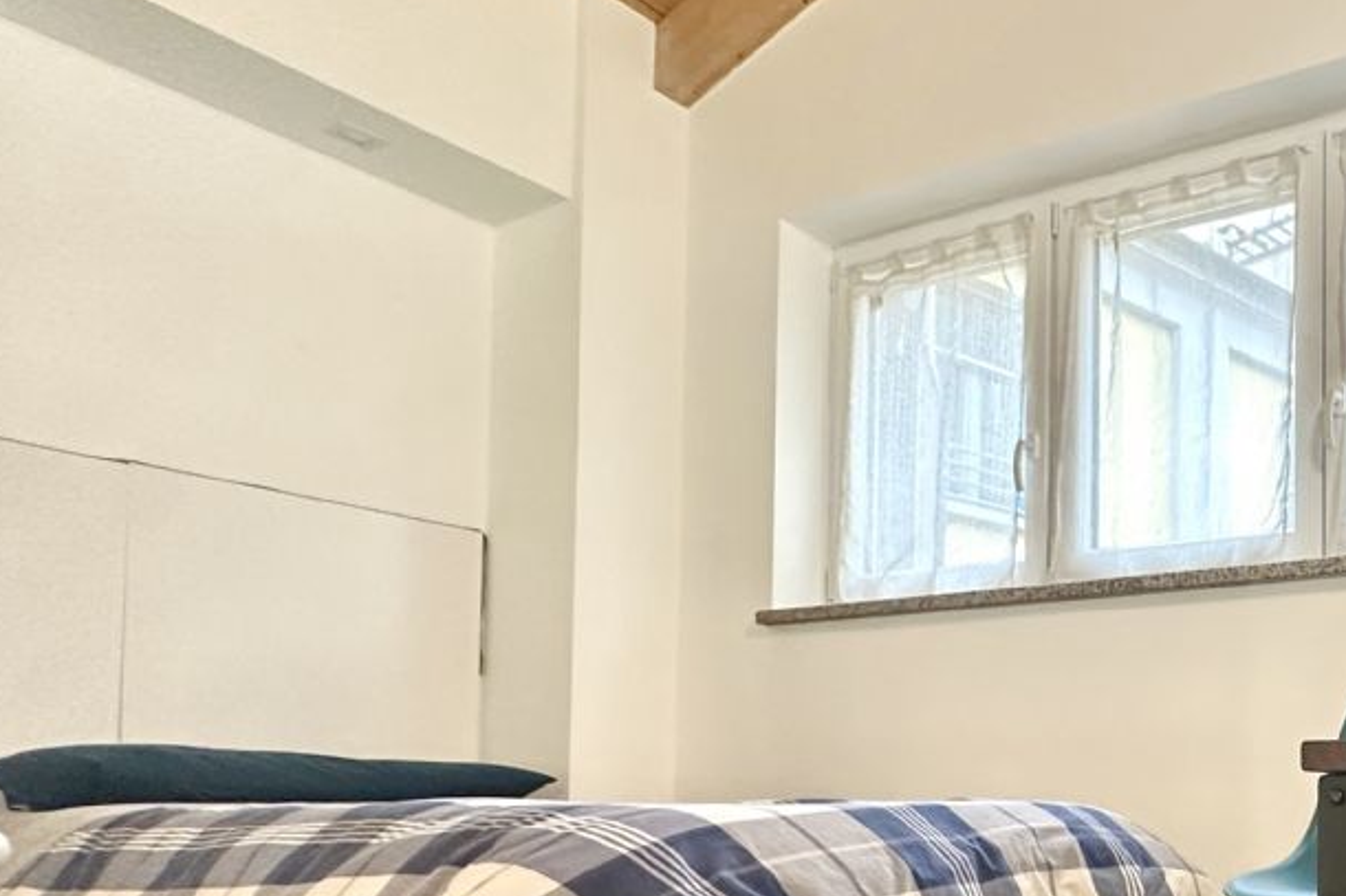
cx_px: 1381
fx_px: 1159
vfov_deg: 39.8
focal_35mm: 31
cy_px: 772
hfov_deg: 48.3
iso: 250
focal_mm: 2.22
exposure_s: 1/100
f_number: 2.2
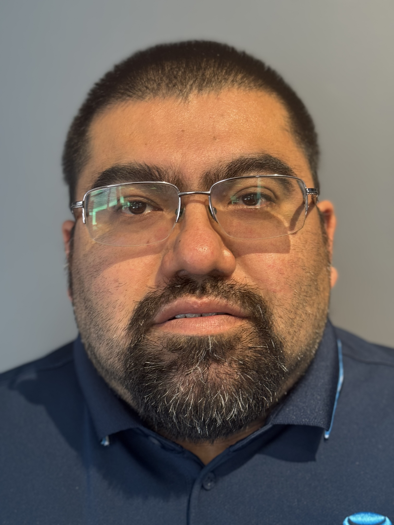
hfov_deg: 30.3
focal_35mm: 48
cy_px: 262
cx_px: 197
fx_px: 728
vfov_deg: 39.7
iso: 100
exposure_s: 1/60
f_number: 1.78
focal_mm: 6.76
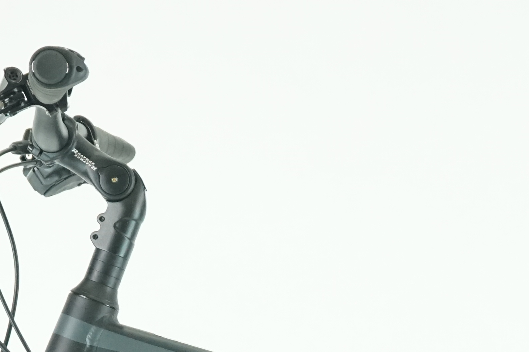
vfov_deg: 6.1
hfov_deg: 9.3
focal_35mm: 221
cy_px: 668
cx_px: 396
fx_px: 3247
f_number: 6.3
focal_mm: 58
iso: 3200
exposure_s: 1/200
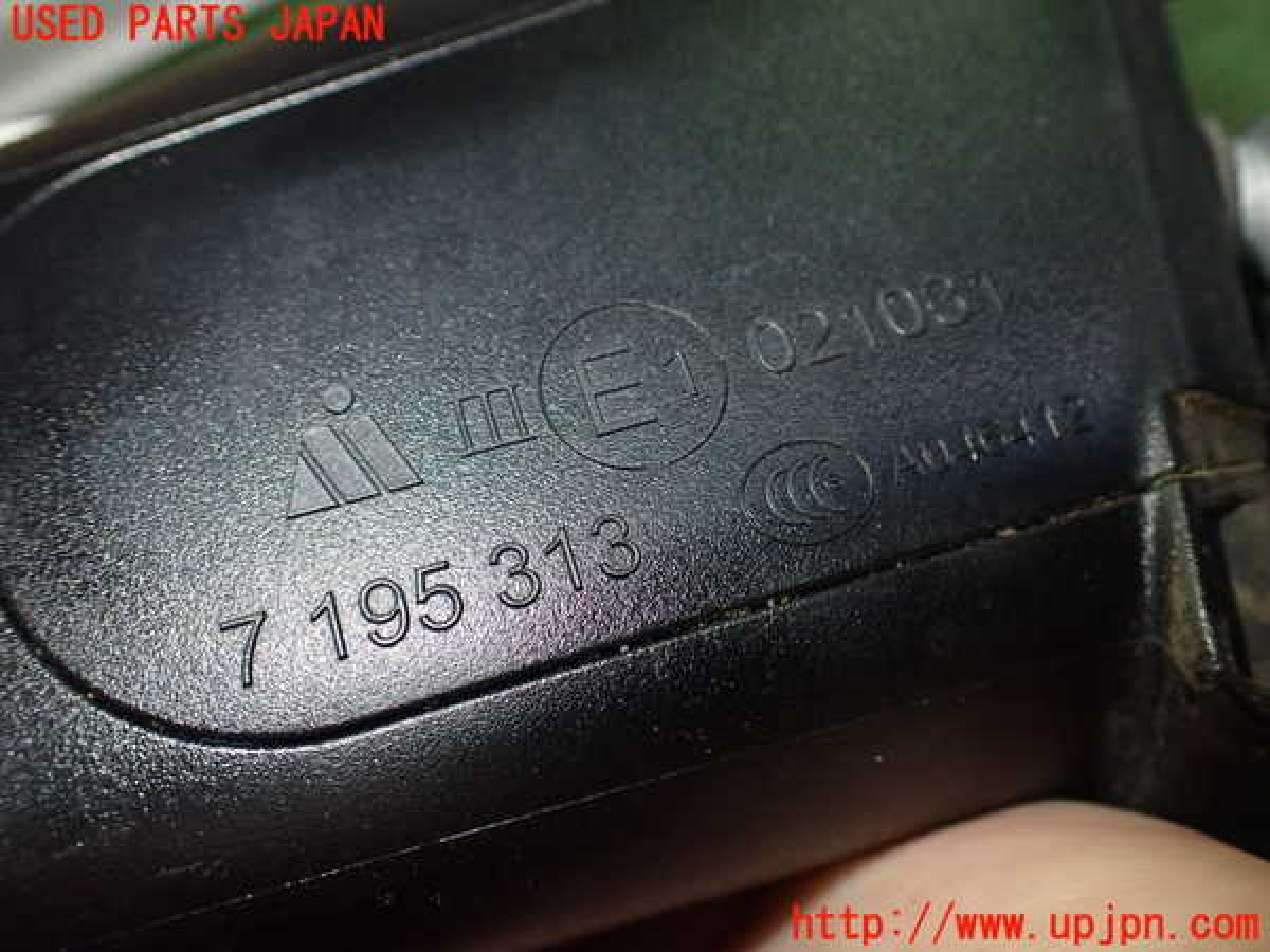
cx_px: 635
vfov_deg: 46.8
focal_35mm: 30
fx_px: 1101
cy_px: 476
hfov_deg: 60.0
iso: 400
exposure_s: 1/125
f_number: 2.3
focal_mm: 5.4
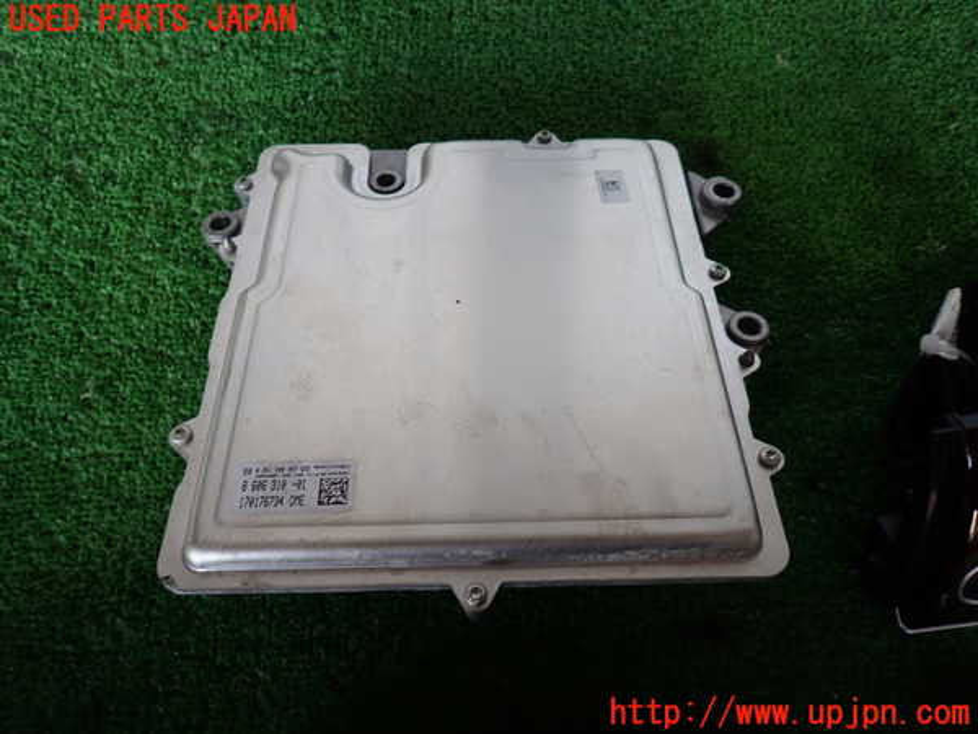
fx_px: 706
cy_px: 367
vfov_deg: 54.9
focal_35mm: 25
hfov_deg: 69.4
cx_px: 489
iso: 125
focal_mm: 4.5
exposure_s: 1/60
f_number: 2
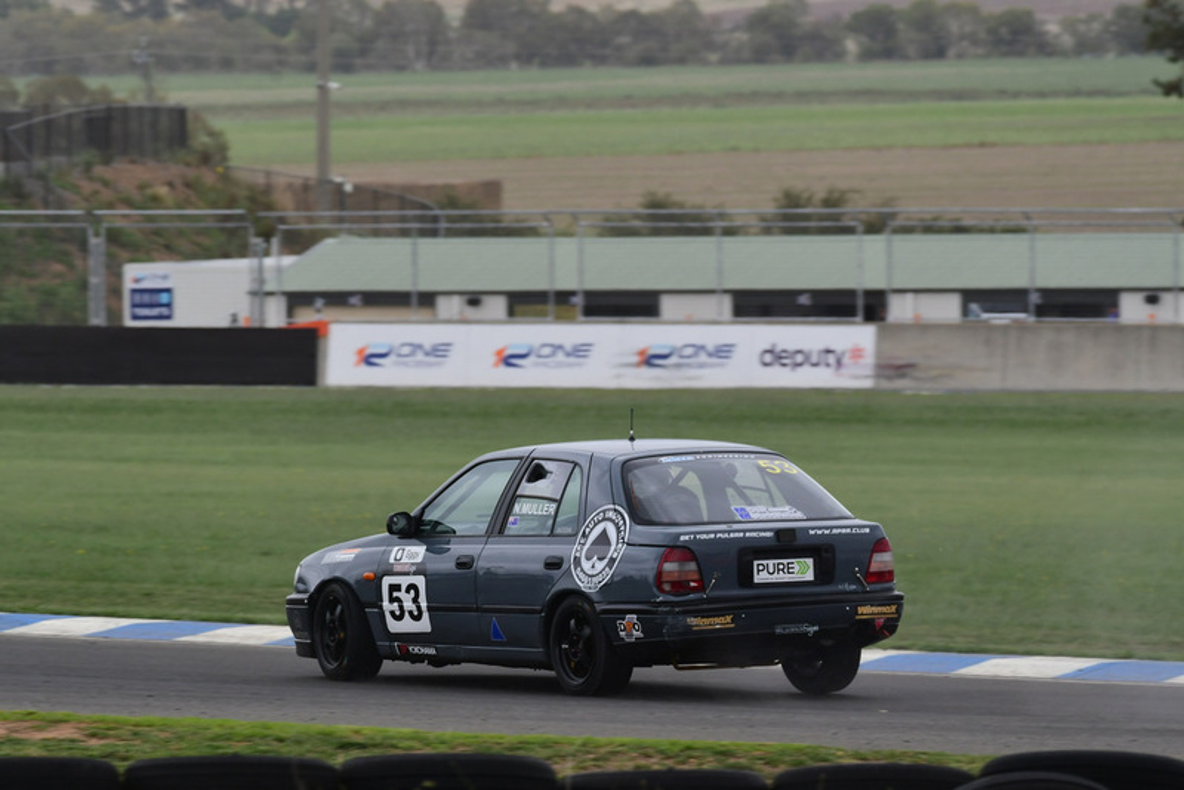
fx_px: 15298
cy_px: 395
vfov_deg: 3.0
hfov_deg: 4.4
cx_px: 592
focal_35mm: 465
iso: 500
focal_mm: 310
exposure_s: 1/640
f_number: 10
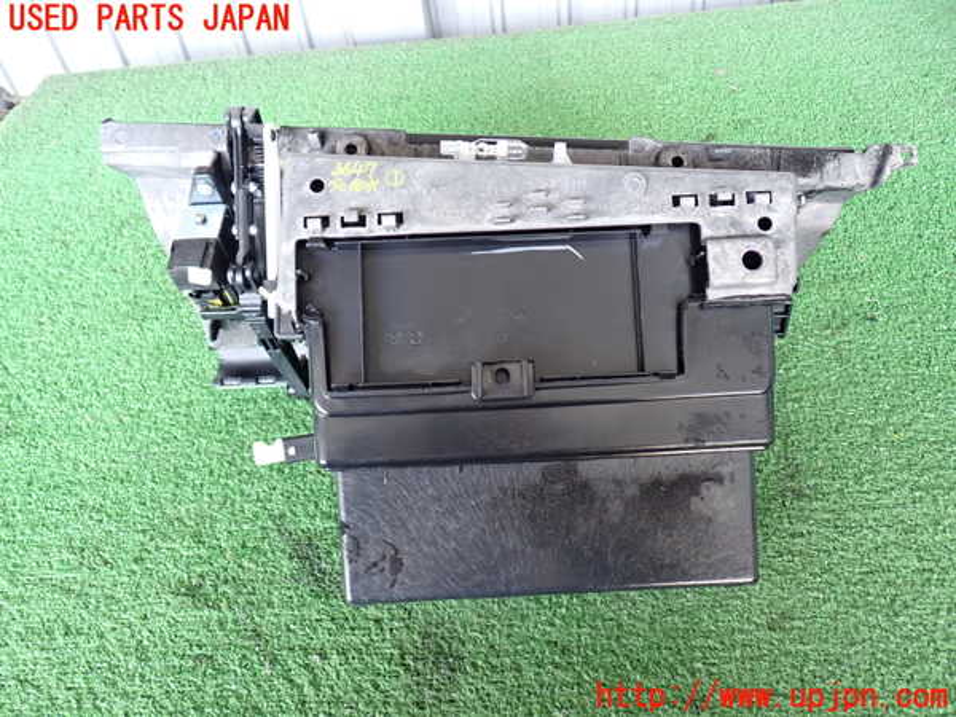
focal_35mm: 30
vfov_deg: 46.8
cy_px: 358
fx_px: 829
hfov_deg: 60.0
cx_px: 478
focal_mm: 5.4
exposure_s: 1/30
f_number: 2.3
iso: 320
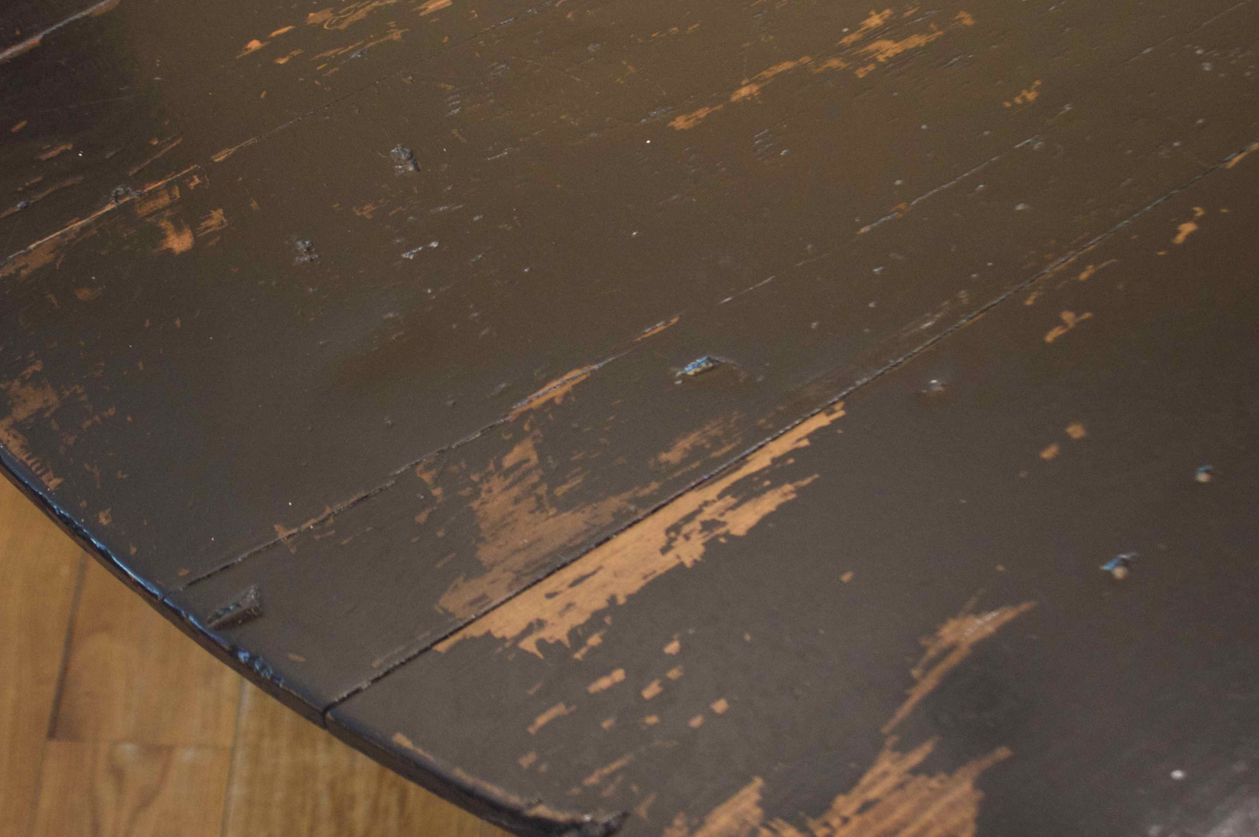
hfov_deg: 47.2
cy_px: 388
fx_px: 1433
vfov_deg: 32.6
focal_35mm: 41
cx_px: 517
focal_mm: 18
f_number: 3.5
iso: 2000
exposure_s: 1/15
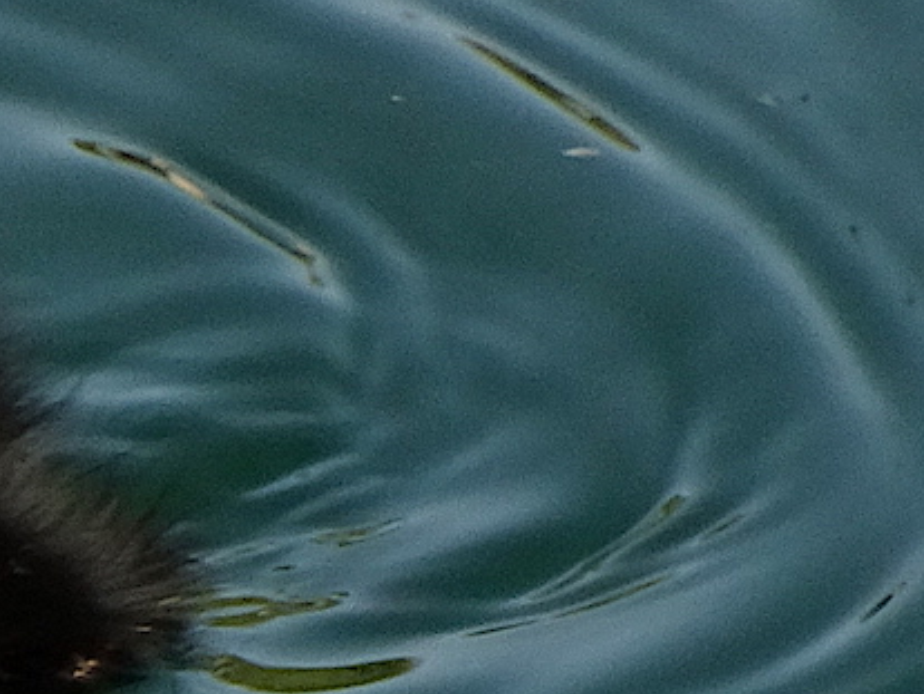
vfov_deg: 0.8
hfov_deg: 1.1
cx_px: -518
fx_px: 48342
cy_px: 385
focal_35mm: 1810
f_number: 6.3
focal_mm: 80
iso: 100
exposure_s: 1/200
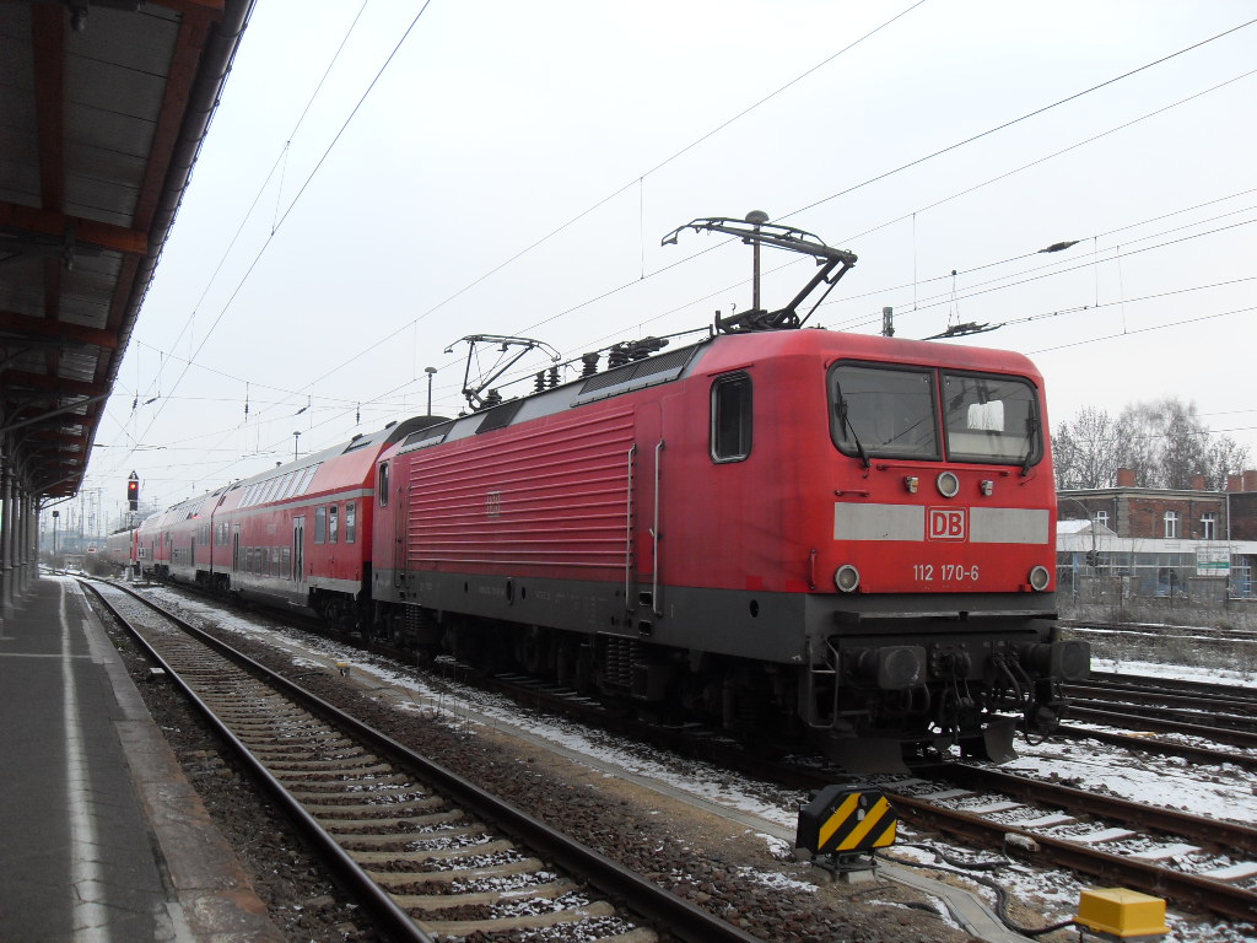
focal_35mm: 34
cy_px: 472
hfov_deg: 54.0
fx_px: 1235
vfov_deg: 41.8
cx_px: 628
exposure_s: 1/180
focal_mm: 6.3
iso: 80
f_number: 2.8
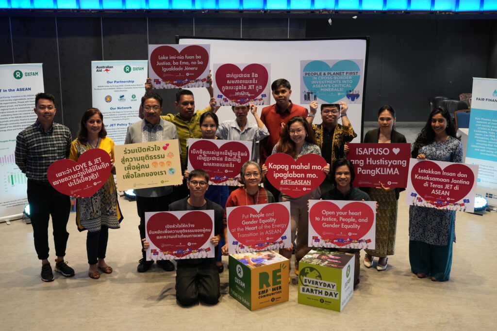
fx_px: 621
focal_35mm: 45
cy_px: 166
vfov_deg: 29.9
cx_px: 248
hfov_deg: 43.6
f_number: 7.1
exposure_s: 1/60
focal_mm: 45
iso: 2500
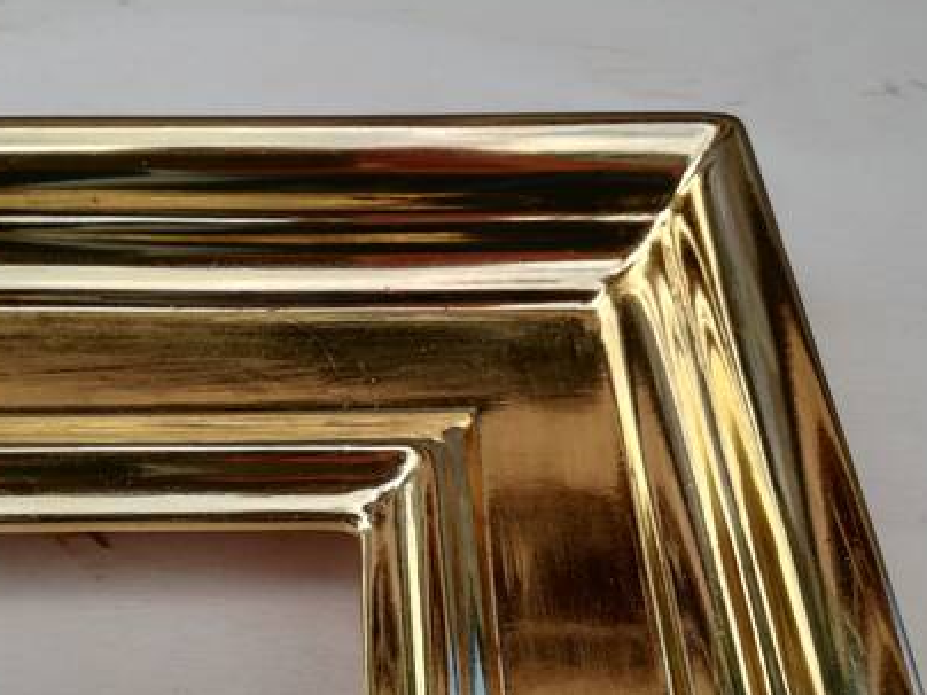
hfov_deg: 49.6
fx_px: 991
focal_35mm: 37
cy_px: 448
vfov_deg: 38.3
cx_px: 346
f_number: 2
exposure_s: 1/627
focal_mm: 3.79
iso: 50
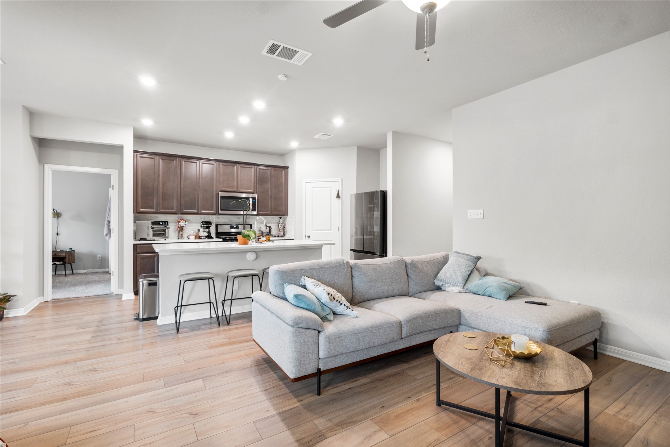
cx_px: 335
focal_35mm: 16
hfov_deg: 96.7
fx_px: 298
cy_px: 224
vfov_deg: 73.7
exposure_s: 1.3
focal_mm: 16
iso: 100
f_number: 8
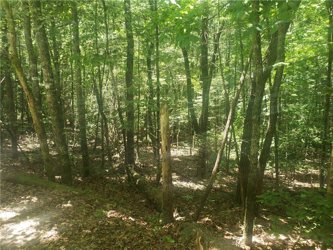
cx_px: 166
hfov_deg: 67.3
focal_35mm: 26
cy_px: 125
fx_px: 250
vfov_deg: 53.1
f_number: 2.4
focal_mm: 4.3
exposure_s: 1/60
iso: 80
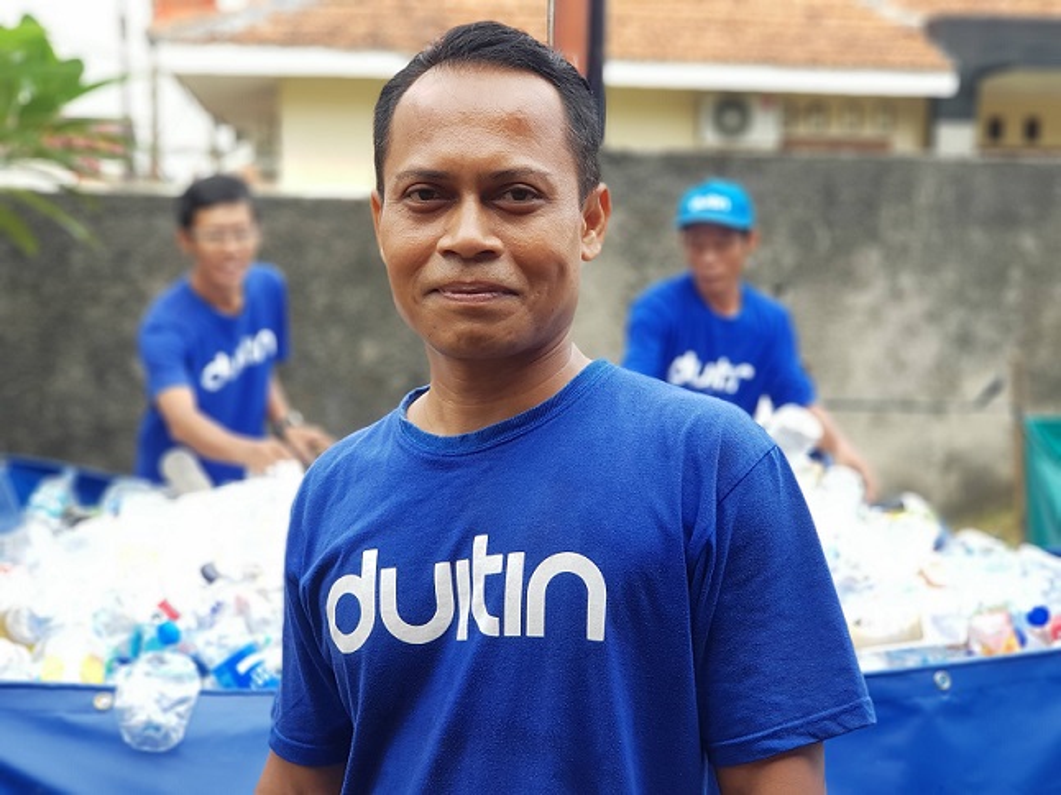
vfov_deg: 28.0
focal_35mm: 52
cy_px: 398
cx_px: 530
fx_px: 1593
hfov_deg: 36.8
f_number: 2.4
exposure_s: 1/120
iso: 32
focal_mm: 6
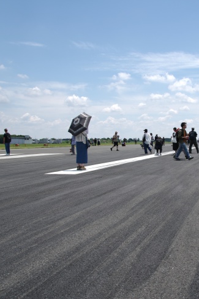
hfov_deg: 31.7
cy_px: 150
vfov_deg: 47.4
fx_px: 340
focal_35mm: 41
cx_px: 163
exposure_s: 1/250
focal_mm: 18
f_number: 8
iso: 100
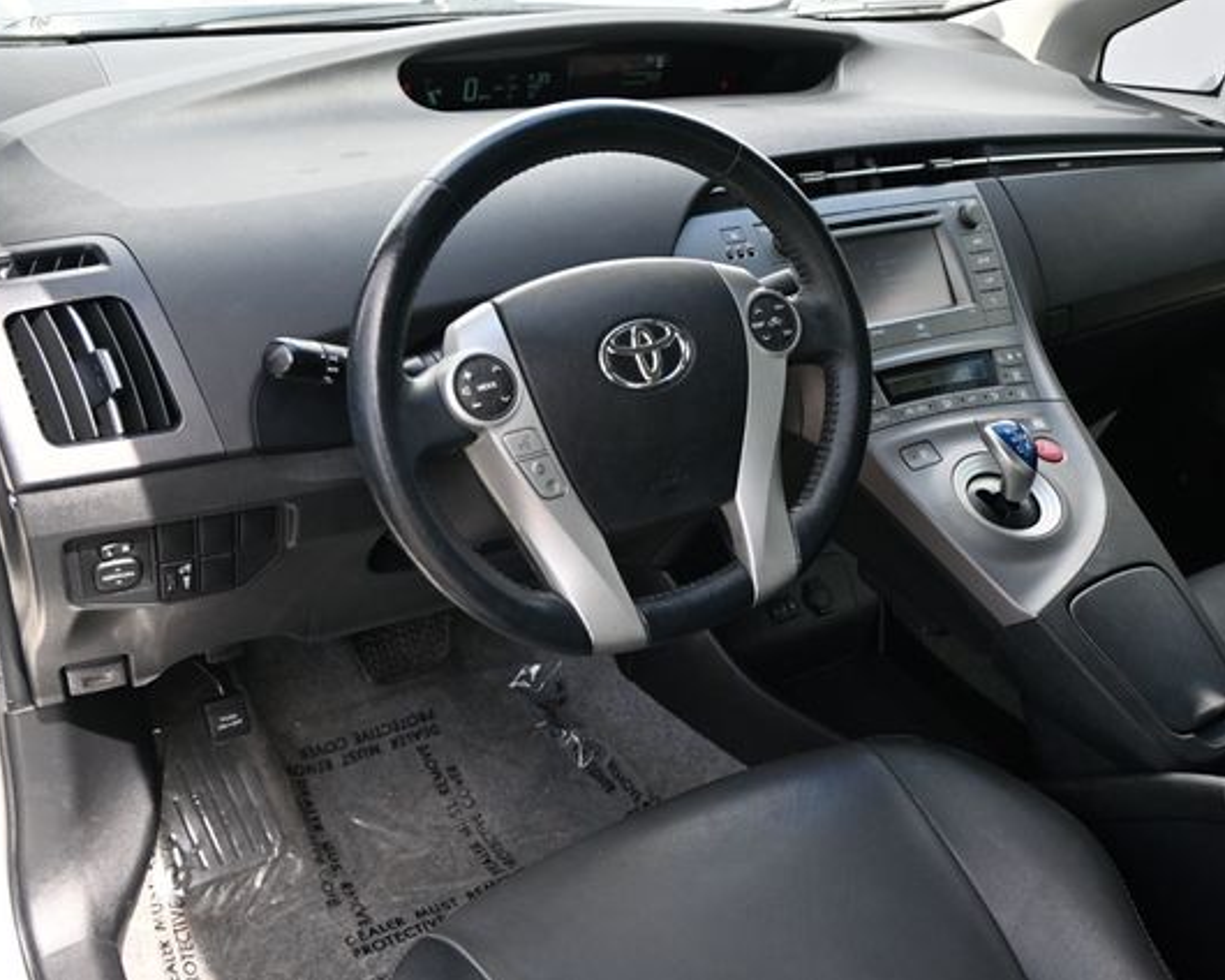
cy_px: 490
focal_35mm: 34
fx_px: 1233
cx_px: 673
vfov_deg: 43.4
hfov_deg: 52.8
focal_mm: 20
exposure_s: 1/250
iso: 360
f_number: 4
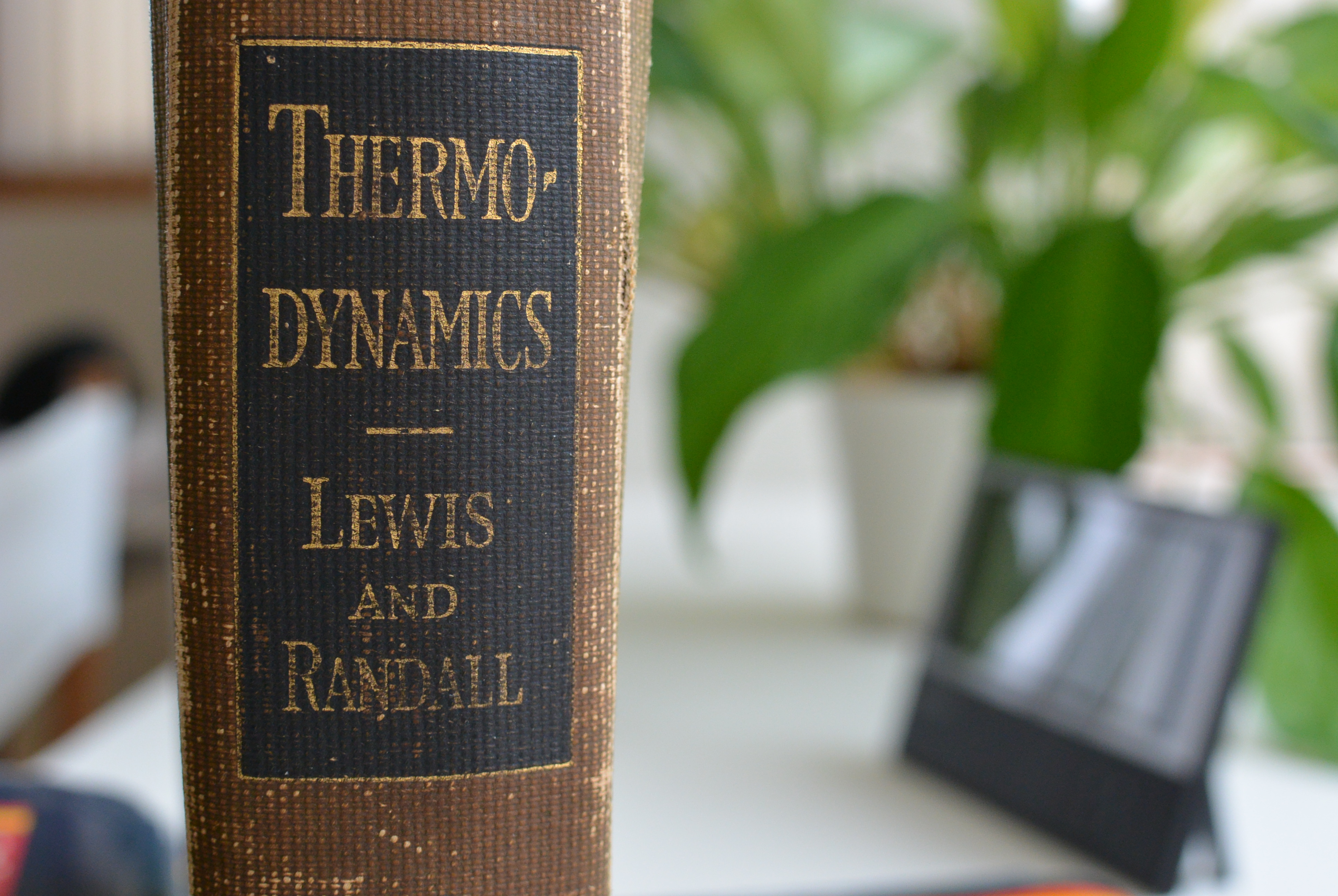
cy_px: 448
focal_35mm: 49
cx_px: 669
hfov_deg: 40.3
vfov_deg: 27.6
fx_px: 1823
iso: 400
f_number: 3.5
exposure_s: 1/125
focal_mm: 18.5
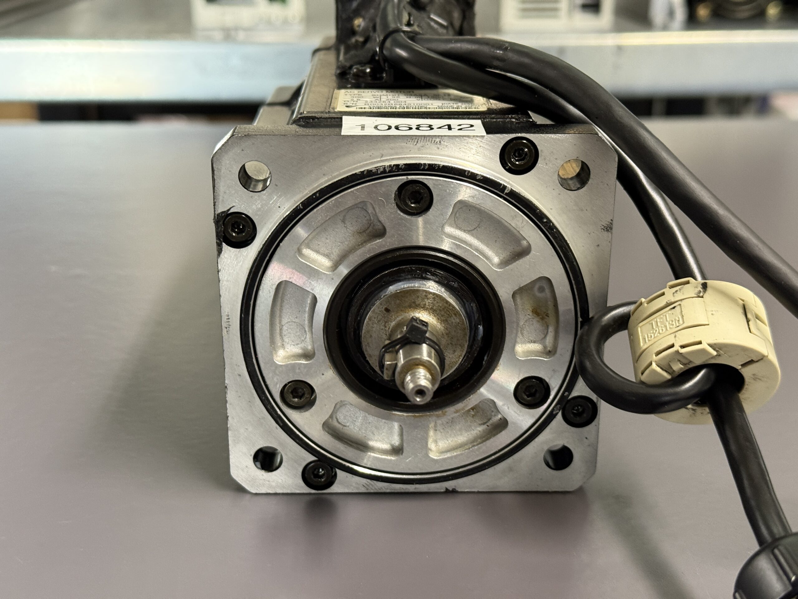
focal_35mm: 48
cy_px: 300
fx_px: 1107
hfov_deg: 39.7
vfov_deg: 30.3
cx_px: 399
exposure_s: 1/33
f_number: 1.78
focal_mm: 6.76
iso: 250
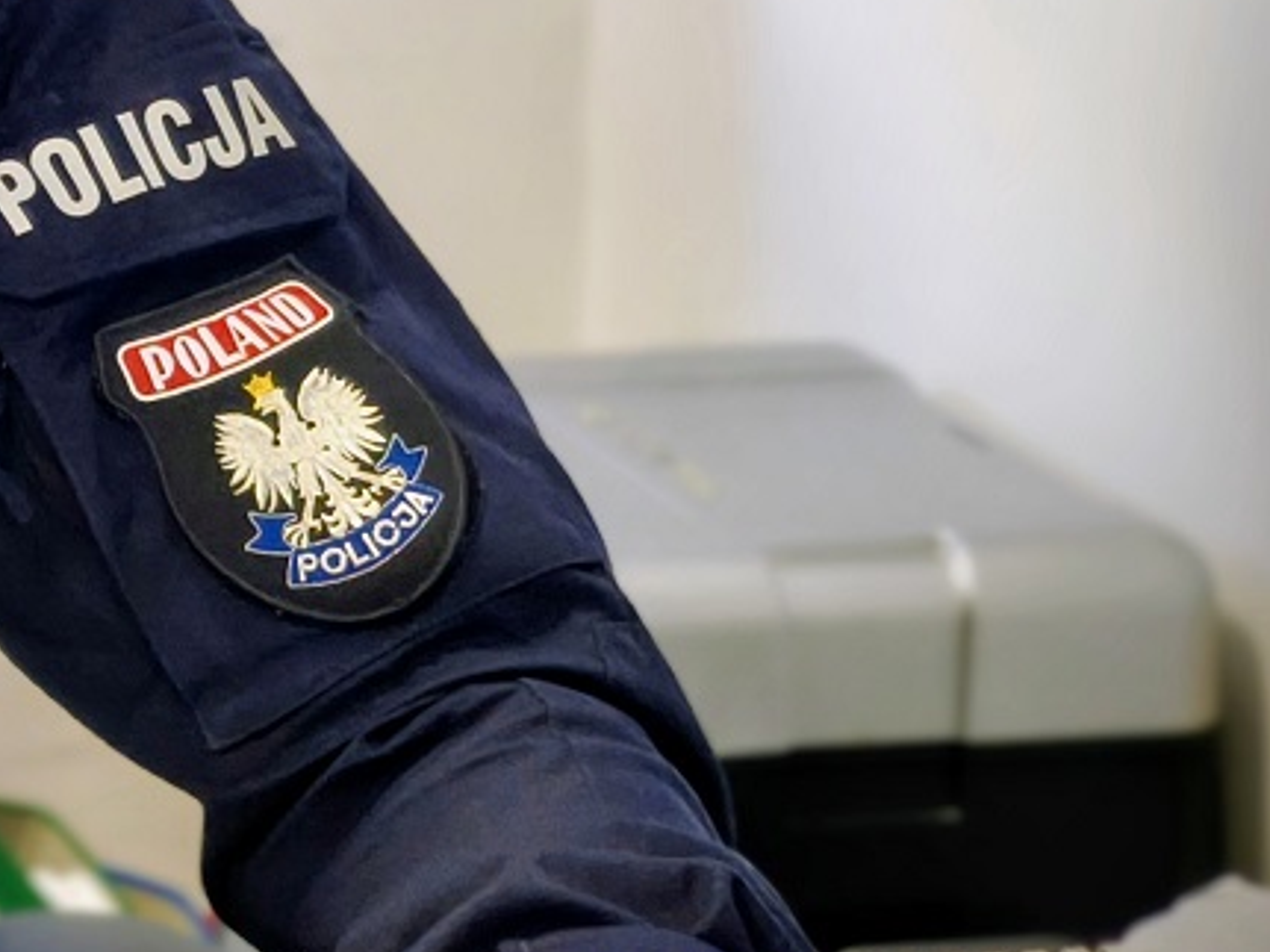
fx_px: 7666
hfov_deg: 9.3
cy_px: -321
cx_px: -374
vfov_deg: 7.0
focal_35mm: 209
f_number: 1.9
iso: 800
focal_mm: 7.1
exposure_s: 1/100
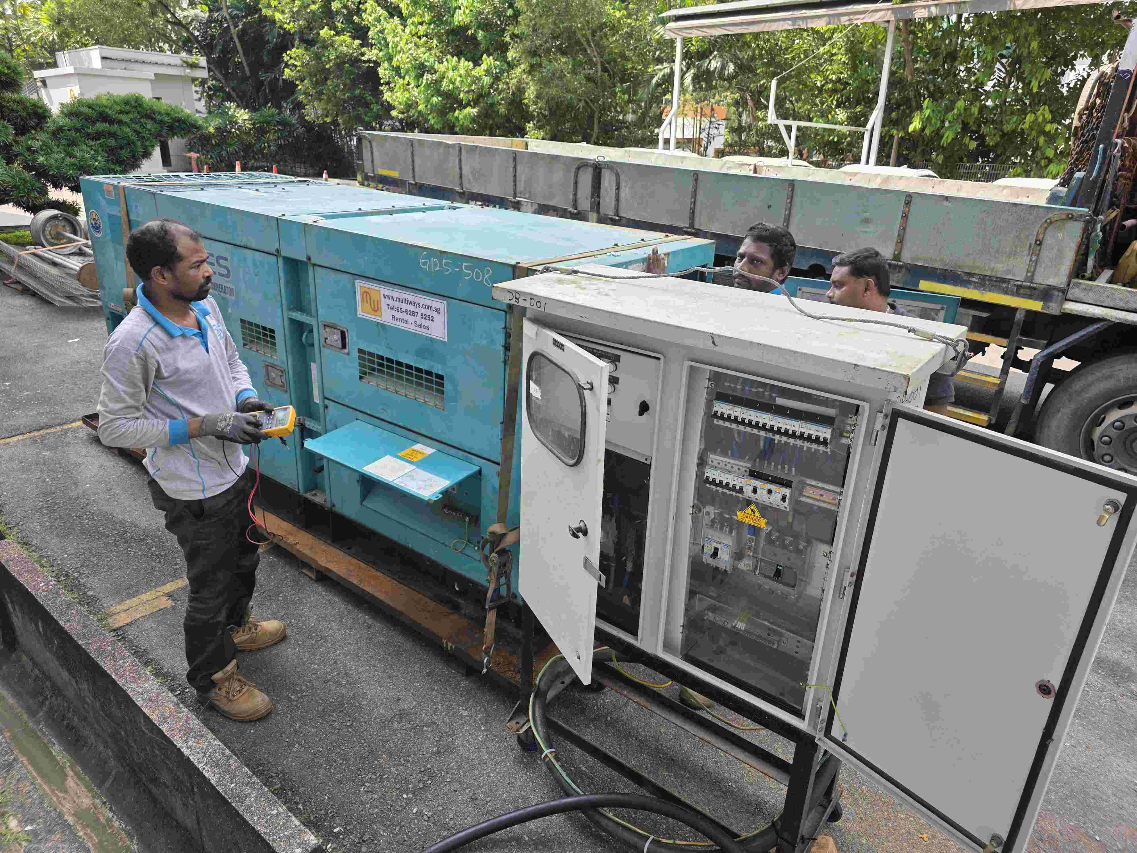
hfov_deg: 73.9
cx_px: 568
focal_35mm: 23
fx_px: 755
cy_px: 426
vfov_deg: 58.9
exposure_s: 1/359
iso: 32
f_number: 1.7
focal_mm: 6.3
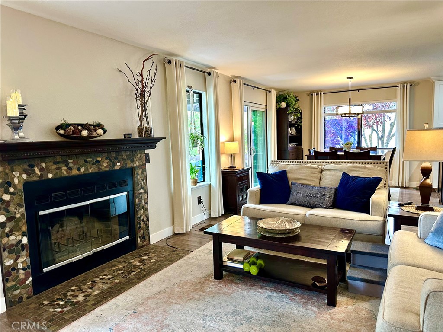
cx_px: 222
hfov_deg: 71.6
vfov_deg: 56.8
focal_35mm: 24
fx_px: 307
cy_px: 166
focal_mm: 6.86
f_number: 1.78
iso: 250
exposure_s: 1/60
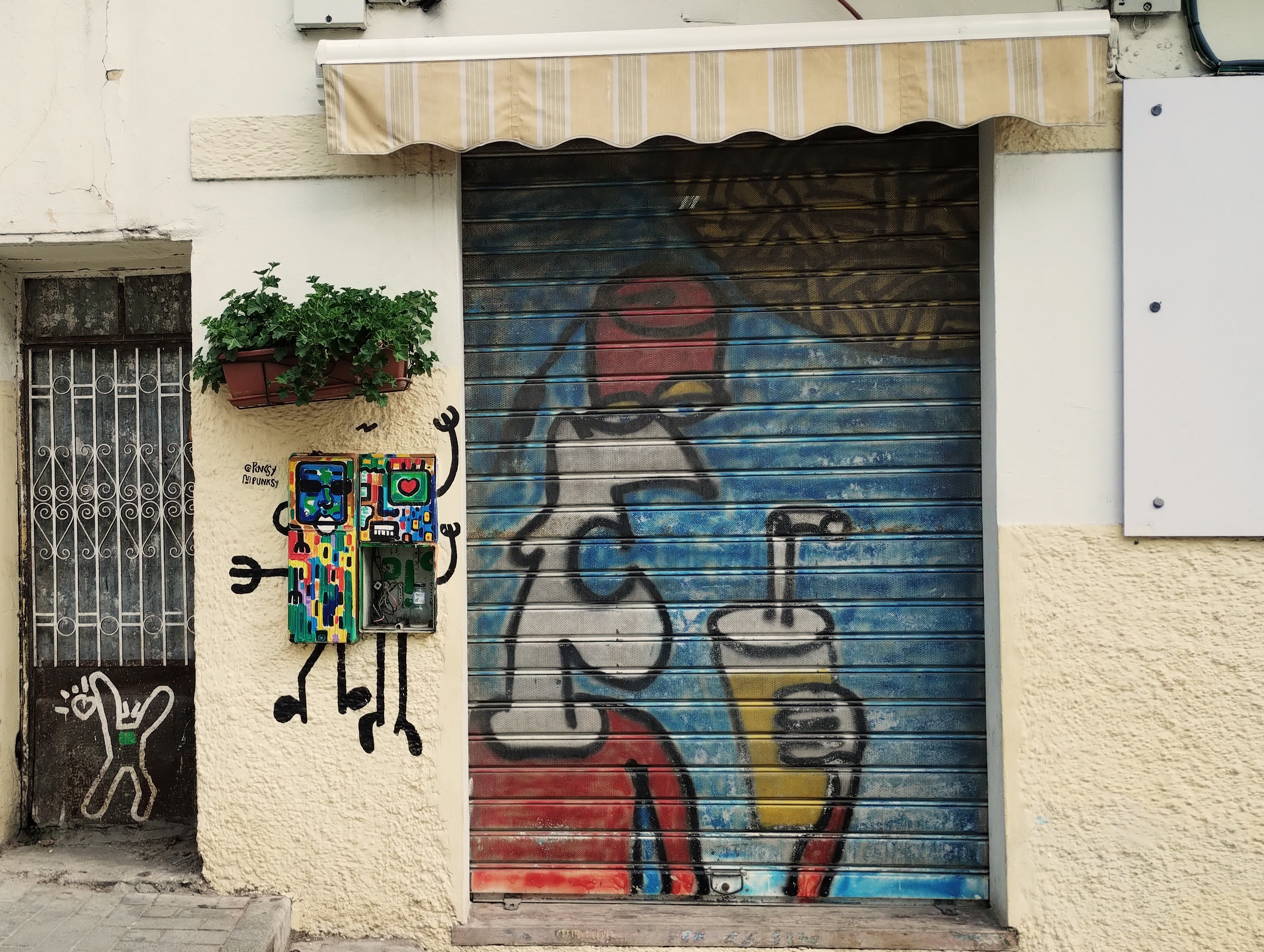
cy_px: 499
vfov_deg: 41.9
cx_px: 503
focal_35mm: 34
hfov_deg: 53.5
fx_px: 1243
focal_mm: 4.27
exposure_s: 1/256
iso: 100
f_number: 1.8
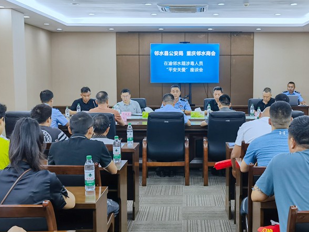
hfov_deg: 36.6
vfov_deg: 28.1
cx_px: 189
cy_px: 114
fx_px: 464
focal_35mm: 52
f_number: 1.9
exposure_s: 1/50
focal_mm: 6.67
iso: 125
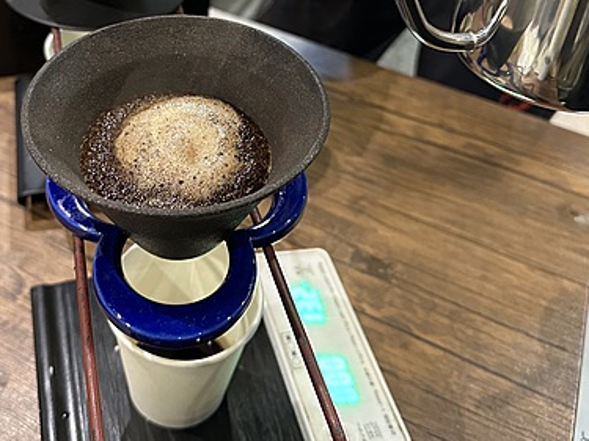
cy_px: 99
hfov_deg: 45.4
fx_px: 697
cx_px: 225
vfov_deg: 34.2
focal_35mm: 41
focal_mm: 6.86
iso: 500
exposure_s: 1/50
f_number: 1.78
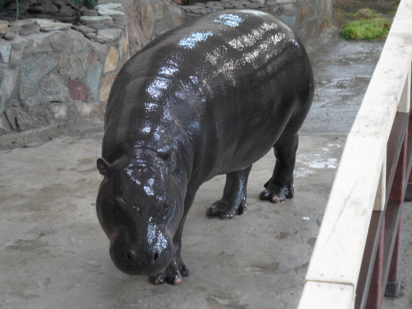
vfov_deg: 12.3
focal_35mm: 120
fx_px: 1428
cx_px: 206
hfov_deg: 16.4
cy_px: 154
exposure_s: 1/8
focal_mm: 20
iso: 400
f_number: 4.4
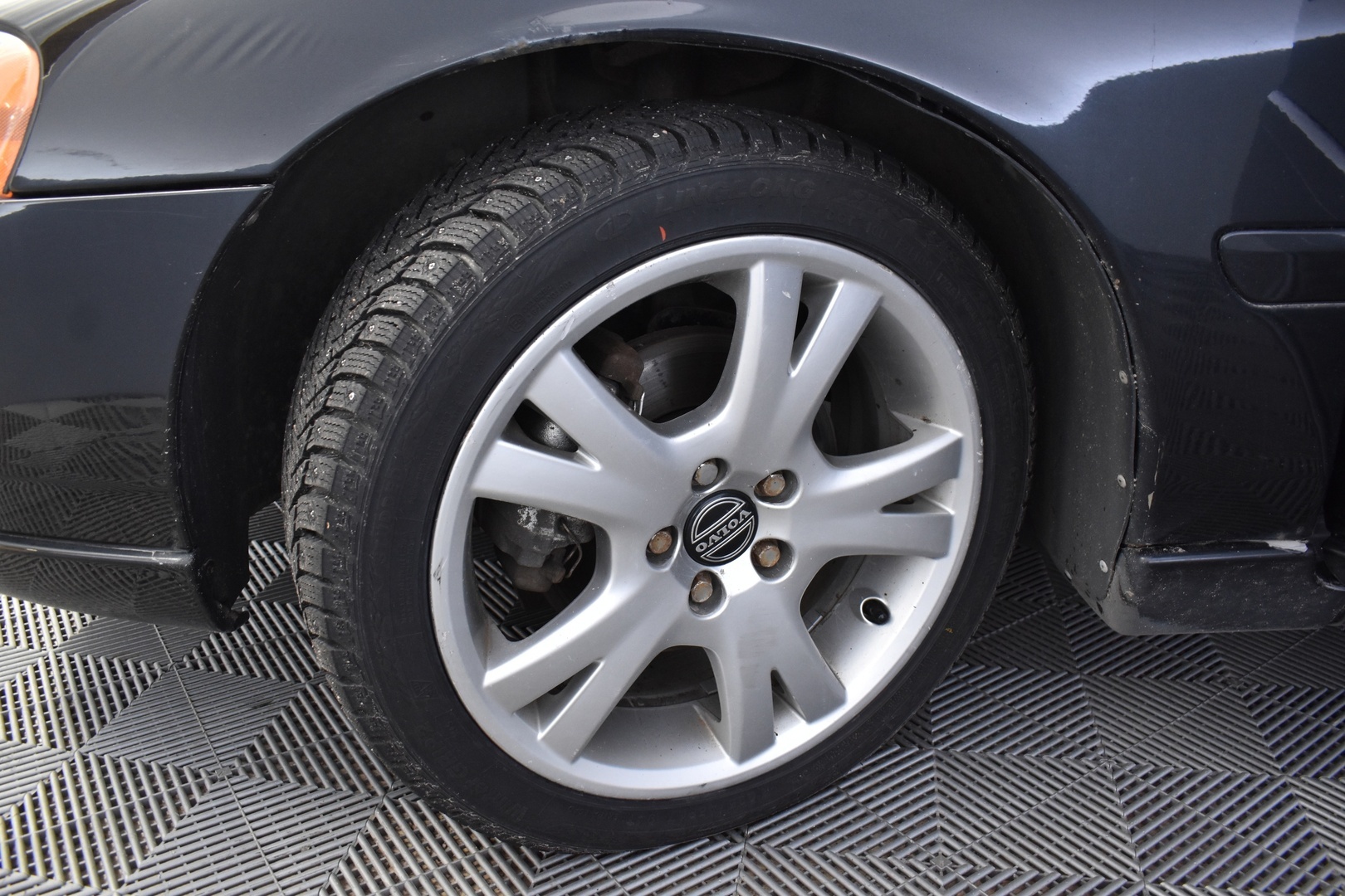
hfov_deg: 67.4
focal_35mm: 27
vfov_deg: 47.9
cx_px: 672
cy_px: 448
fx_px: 1009
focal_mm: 18
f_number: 5
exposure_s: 1/15
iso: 1250
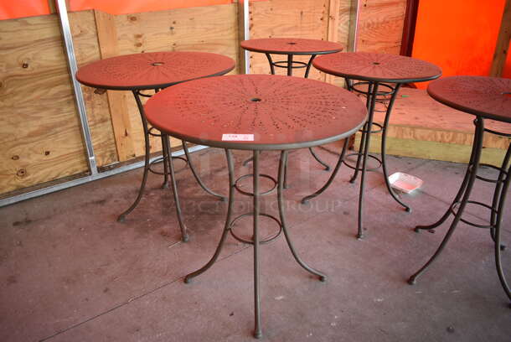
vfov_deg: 48.0
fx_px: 384
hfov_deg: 67.3
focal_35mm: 27
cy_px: 171
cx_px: 256
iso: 800
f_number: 3.5
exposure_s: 1/125
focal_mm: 18
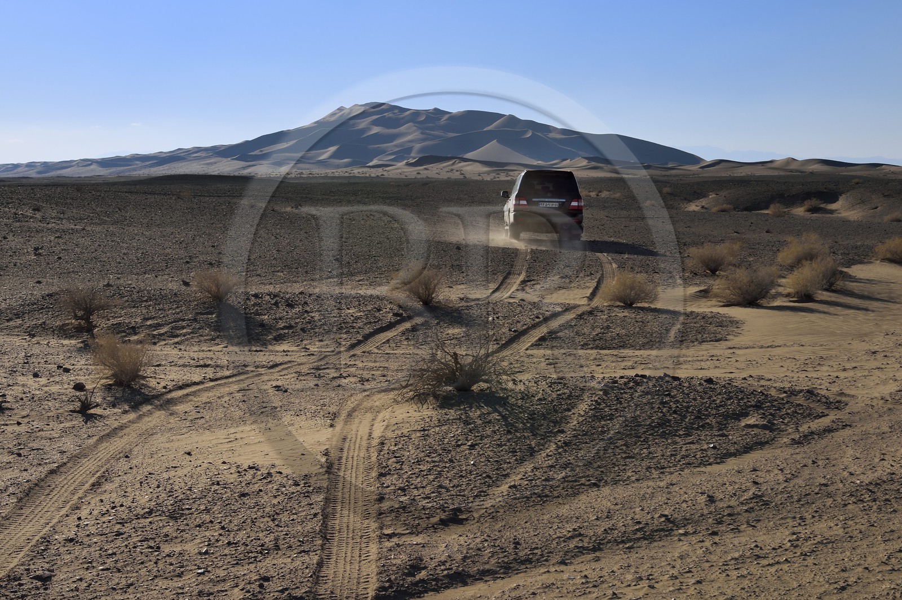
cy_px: 300
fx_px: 1202
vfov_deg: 28.0
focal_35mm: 48
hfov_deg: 41.1
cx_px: 451
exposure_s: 1/640
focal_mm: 48
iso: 200
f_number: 14
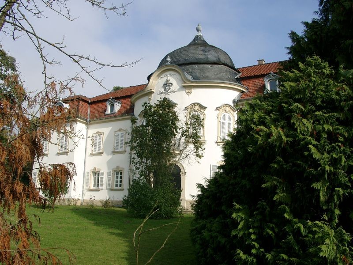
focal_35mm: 34
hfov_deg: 54.0
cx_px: 176
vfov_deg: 41.8
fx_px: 347
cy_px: 132
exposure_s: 1/824
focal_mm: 7.13
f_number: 4
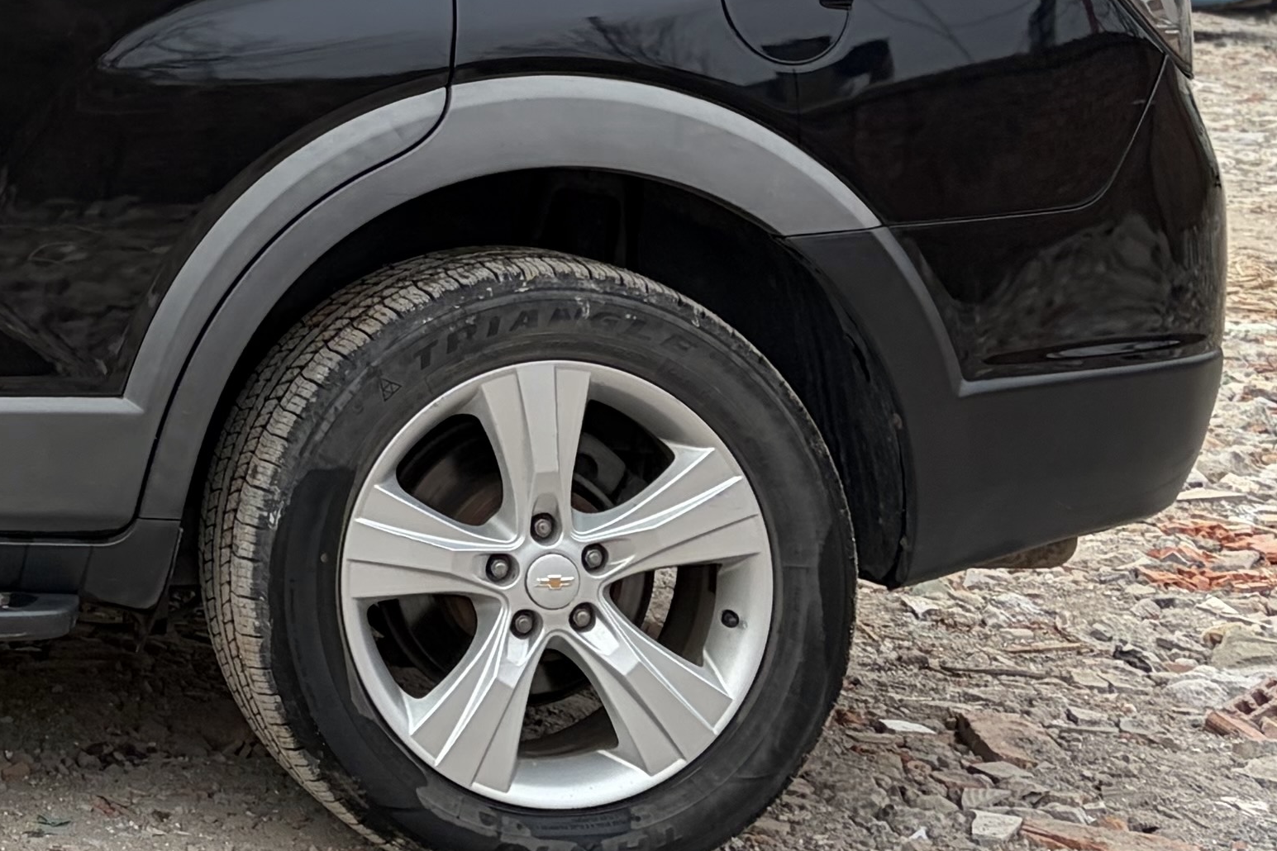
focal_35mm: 100
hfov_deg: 18.3
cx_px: -606
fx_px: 3547
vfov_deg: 13.0
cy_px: -383
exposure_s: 1/163
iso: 80
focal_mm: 5.96
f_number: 1.6
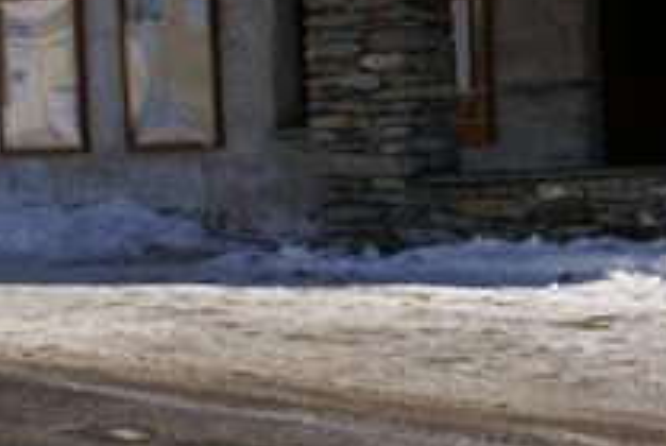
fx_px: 2149
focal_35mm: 116
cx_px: 660
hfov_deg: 17.2
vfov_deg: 11.8
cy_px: 115
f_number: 11
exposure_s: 1/125
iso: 100
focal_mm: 18
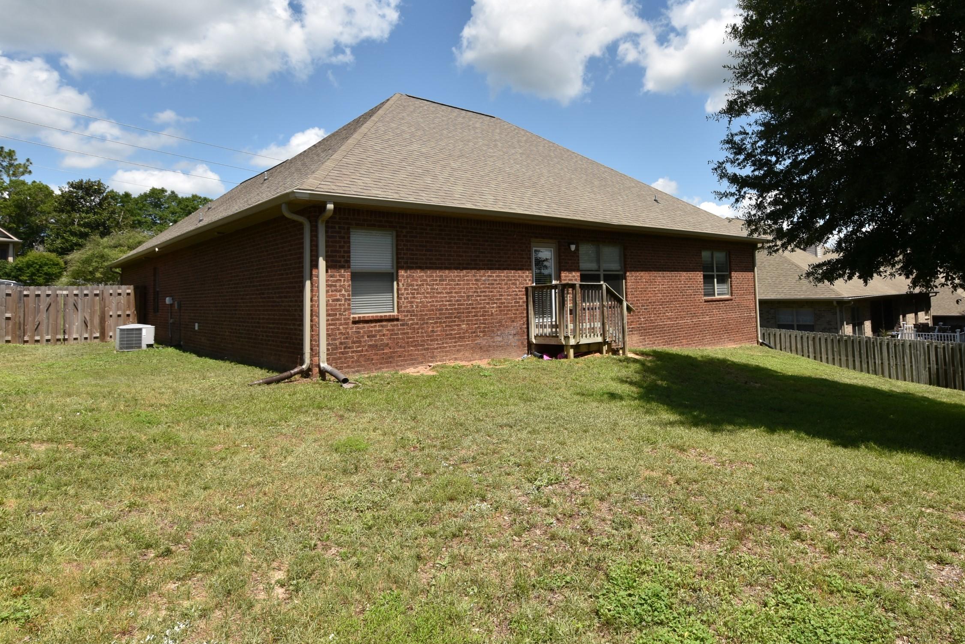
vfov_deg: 61.3
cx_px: 540
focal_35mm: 20
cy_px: 250
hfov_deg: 83.6
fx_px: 536
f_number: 8
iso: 100
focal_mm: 10
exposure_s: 1/250
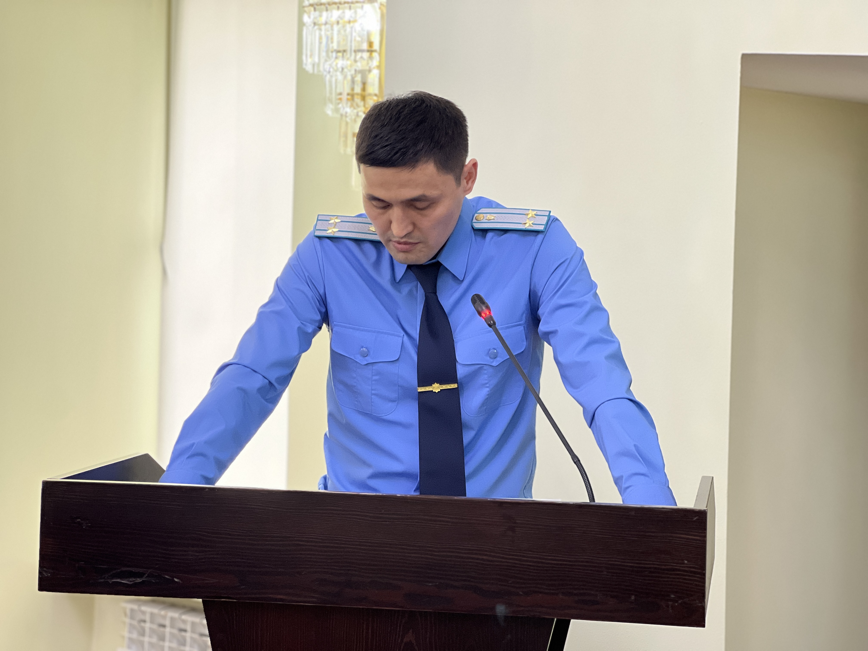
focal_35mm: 77
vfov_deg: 19.1
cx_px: 434
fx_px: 1931
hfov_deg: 25.3
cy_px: 326
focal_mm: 9
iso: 160
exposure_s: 1/33
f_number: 2.8
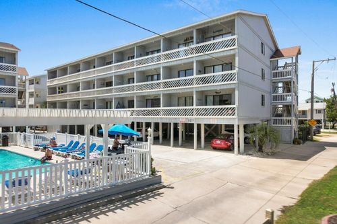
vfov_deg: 57.2
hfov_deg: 78.6
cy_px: 112
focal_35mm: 22
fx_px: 206
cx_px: 168
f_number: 2.8
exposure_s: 1/320
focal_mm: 8.38
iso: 120
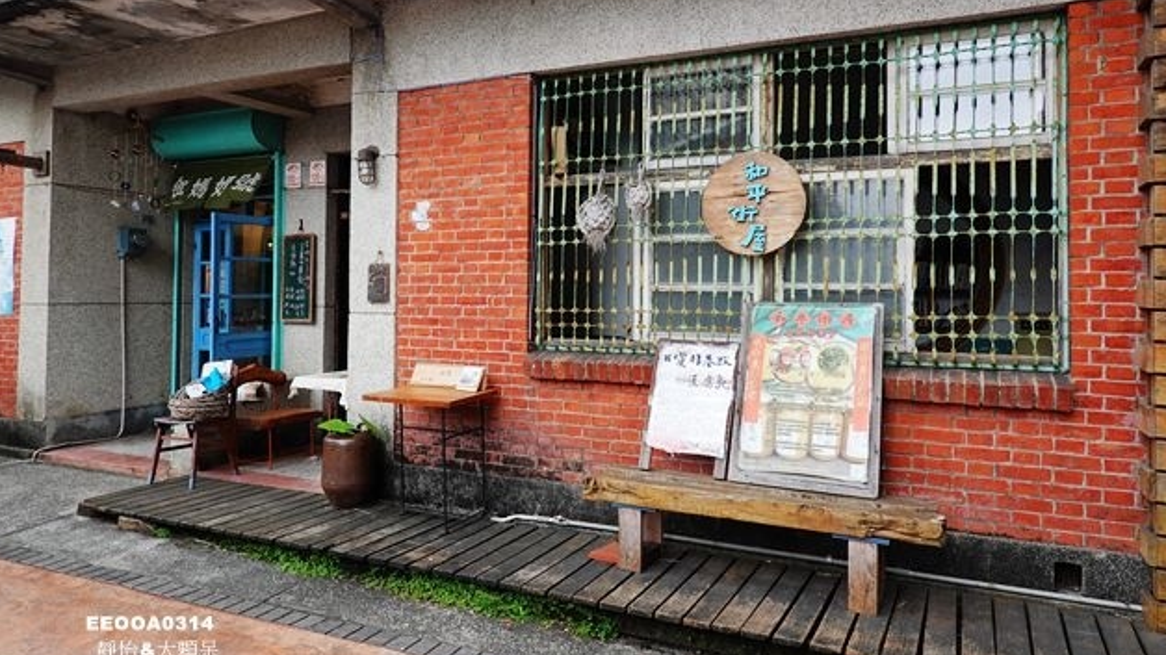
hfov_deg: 71.9
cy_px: 277
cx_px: 587
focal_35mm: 26
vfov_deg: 44.2
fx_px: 804
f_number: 2.8
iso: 125
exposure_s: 1/100
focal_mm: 9
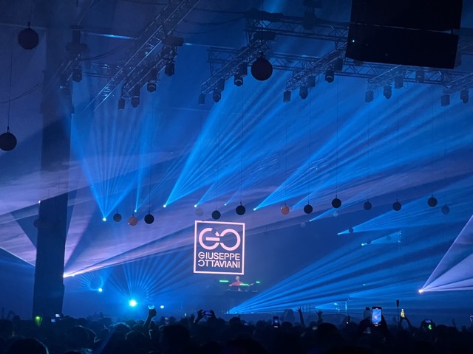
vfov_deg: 19.1
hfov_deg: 25.3
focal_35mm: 77
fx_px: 1052
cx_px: 236
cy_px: 177
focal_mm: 9
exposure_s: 1/35
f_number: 2.8
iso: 1000
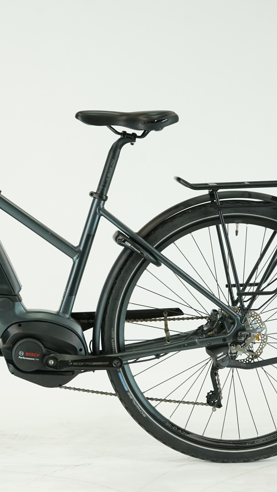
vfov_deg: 26.2
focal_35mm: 81
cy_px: 244
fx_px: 1058
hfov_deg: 14.7
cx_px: 21
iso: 2500
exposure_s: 1/200
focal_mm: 51
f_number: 7.1
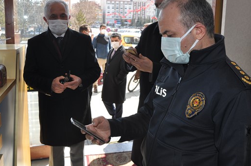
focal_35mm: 40
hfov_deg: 48.9
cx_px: 121
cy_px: 66
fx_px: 276
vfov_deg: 33.5
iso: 200
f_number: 7.1
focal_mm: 21
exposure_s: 1/200
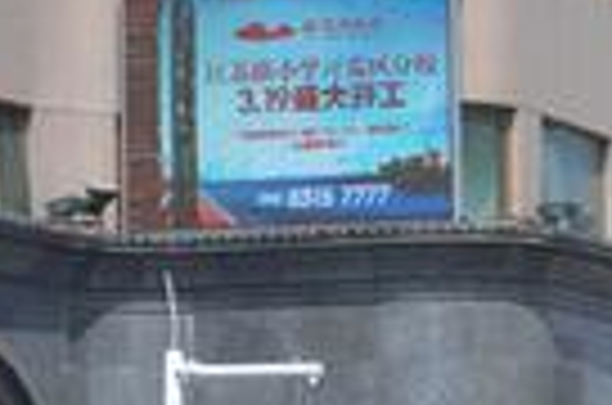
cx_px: 518
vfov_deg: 3.5
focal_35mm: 388
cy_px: 436
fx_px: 6587
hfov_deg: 5.3
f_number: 5.6
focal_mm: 55
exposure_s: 1/1600
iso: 400
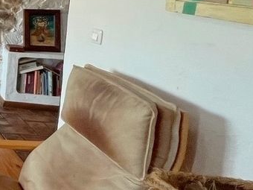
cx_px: -216
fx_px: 358
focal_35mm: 49
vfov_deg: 27.9
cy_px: 1
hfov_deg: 21.6
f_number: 1.8
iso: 125
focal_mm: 1.57
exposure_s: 1/50
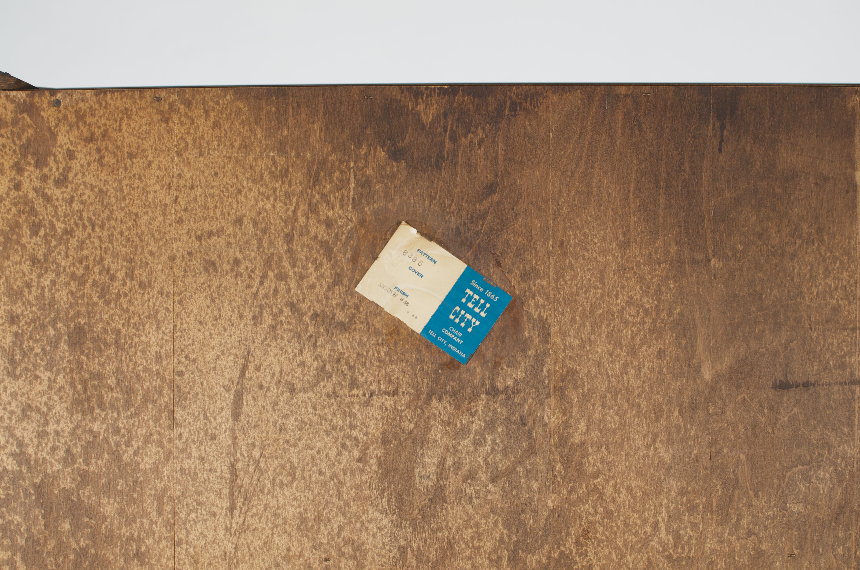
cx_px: 430
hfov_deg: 37.9
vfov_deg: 25.6
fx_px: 1252
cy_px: 285
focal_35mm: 52
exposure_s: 1/125
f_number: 6.3
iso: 100
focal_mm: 35
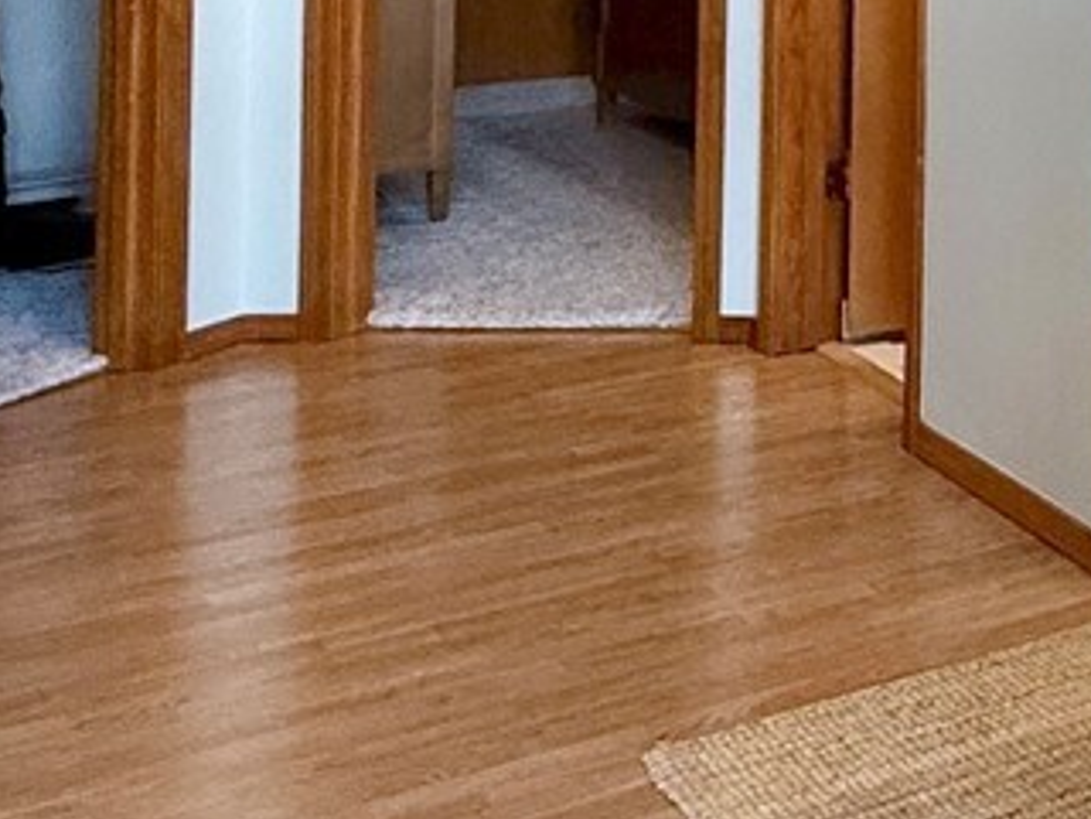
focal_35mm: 70
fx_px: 2206
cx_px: 1954
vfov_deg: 19.0
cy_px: -334
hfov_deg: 20.2
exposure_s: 1/120
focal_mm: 2.22
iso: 200
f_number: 2.2
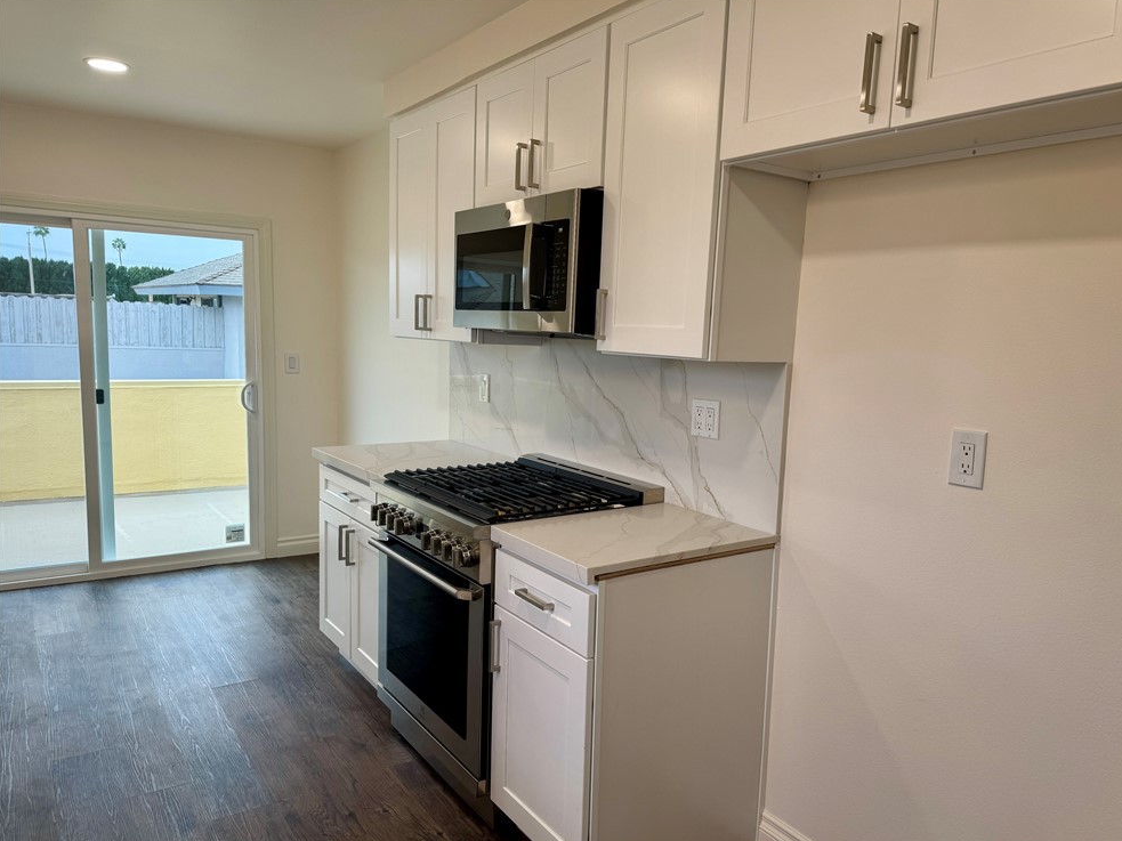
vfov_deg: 54.9
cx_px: 582
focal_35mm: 25
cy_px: 431
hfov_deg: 69.4
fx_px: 810
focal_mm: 6.76
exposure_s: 1/120
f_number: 1.78
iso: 50
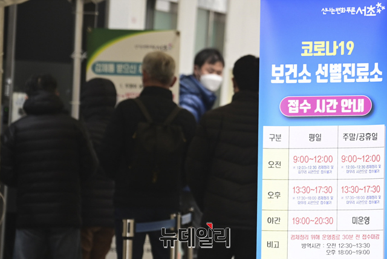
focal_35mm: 290
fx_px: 3118
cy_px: 130
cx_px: 194
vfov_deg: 4.7
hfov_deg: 7.1
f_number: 5.6
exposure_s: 1/320
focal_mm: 290
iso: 1000
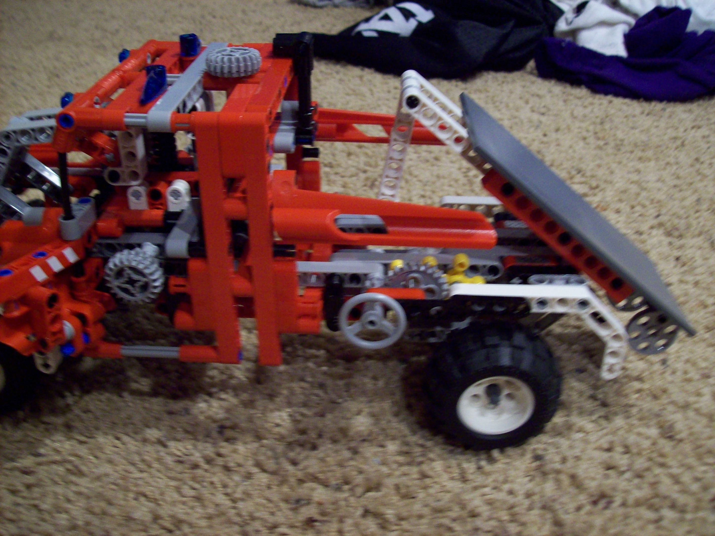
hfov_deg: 51.4
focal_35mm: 36
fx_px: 743
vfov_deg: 39.6
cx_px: 358
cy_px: 268
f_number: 2.7
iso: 200
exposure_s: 1/8
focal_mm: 6
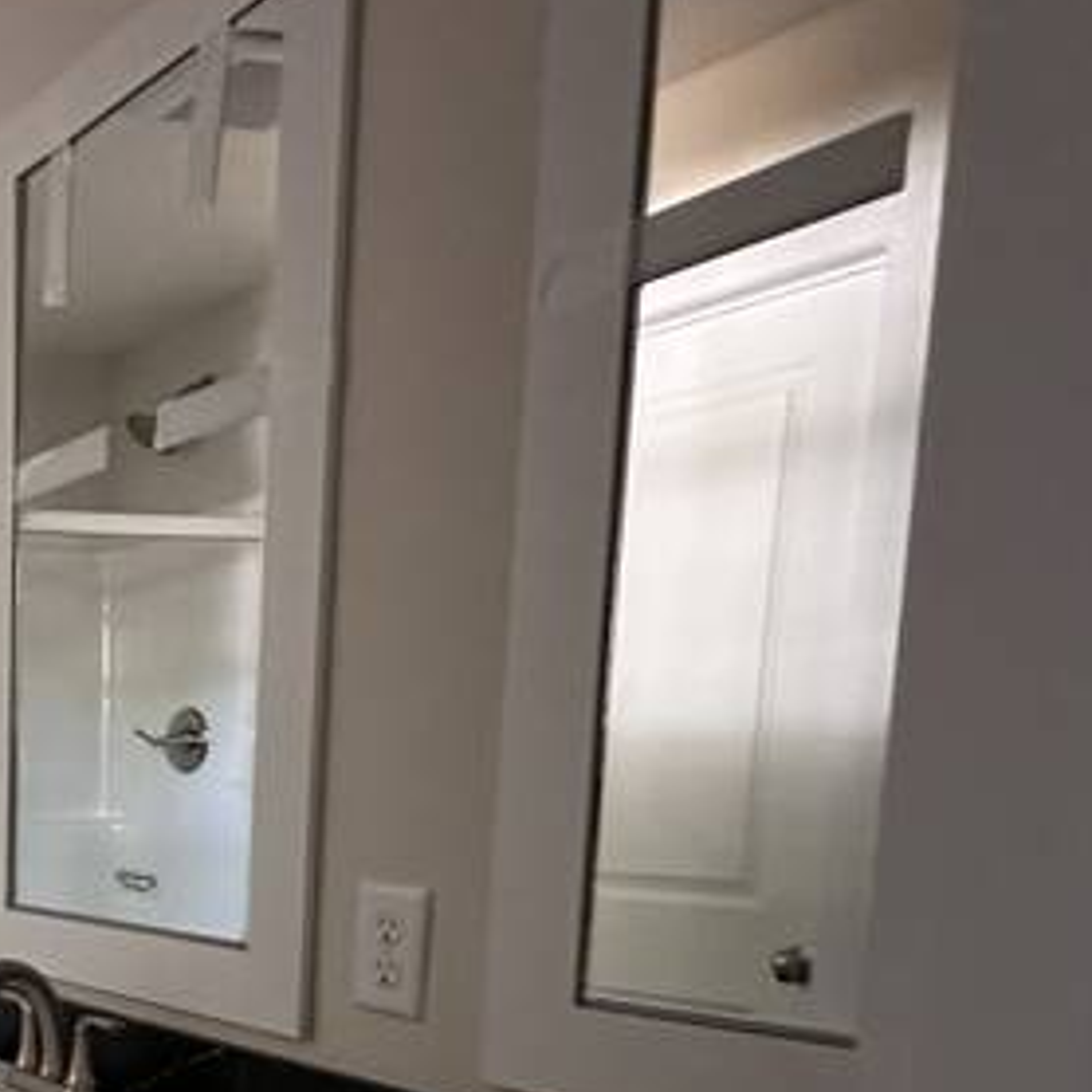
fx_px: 1428
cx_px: -369
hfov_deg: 31.2
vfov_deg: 39.2
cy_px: 956
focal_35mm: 40
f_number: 2.2
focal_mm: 2.22
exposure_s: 1/60
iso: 1000
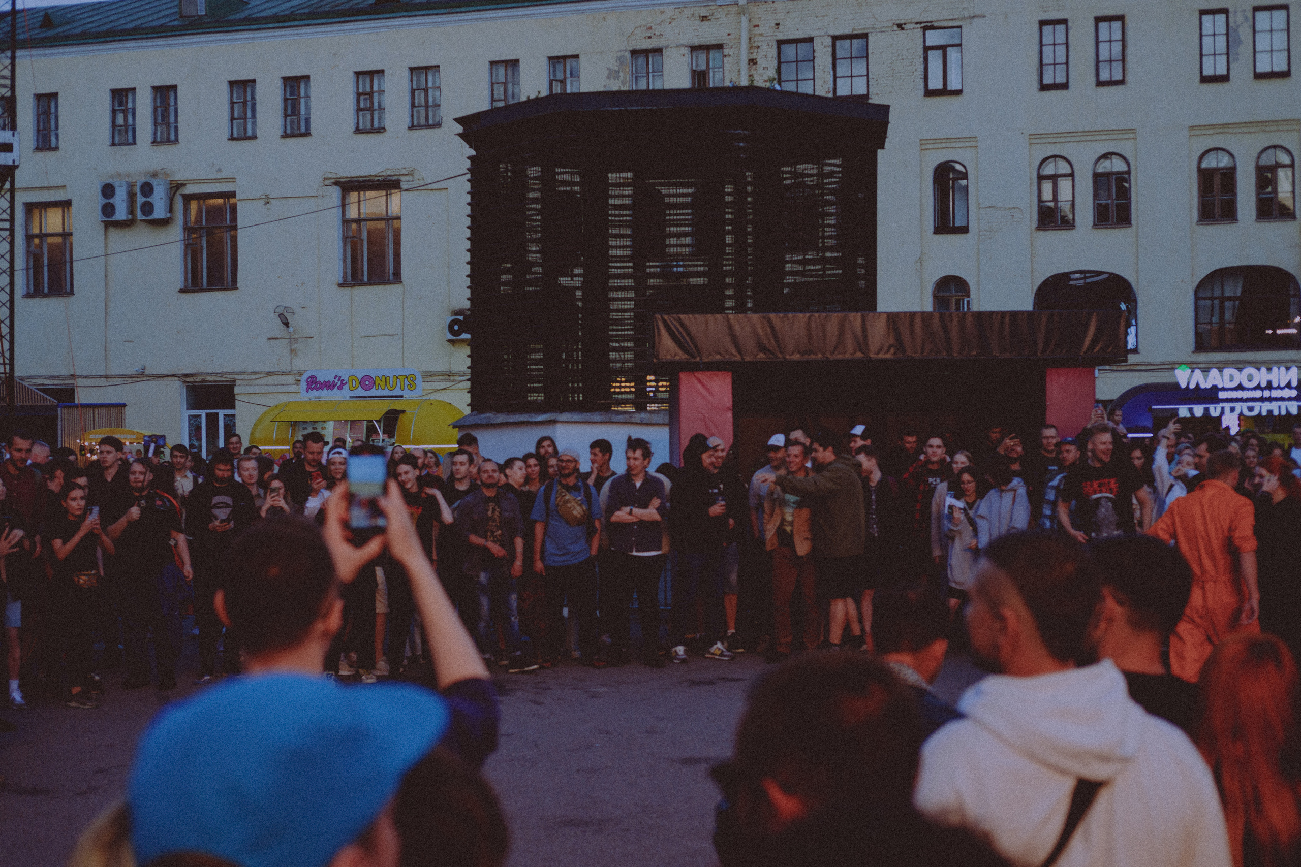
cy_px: 434
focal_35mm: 53
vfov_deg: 25.5
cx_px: 650
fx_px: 1915
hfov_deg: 37.5
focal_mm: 35
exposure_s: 1/320
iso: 500
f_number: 2.5
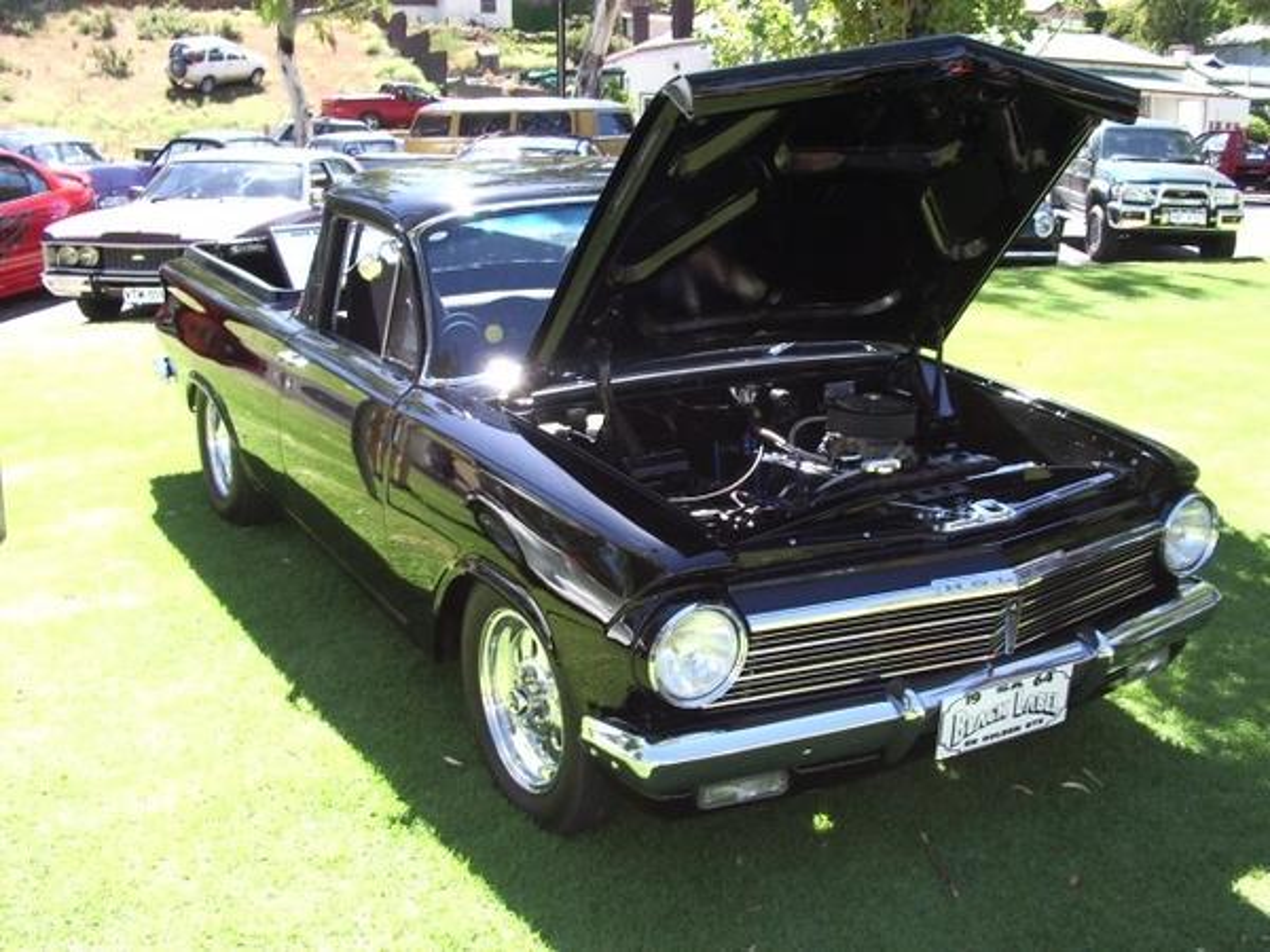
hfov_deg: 49.0
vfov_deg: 37.7
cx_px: 635
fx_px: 1394
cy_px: 476
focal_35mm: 38
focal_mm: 5.8
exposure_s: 1/100
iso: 50
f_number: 4.3
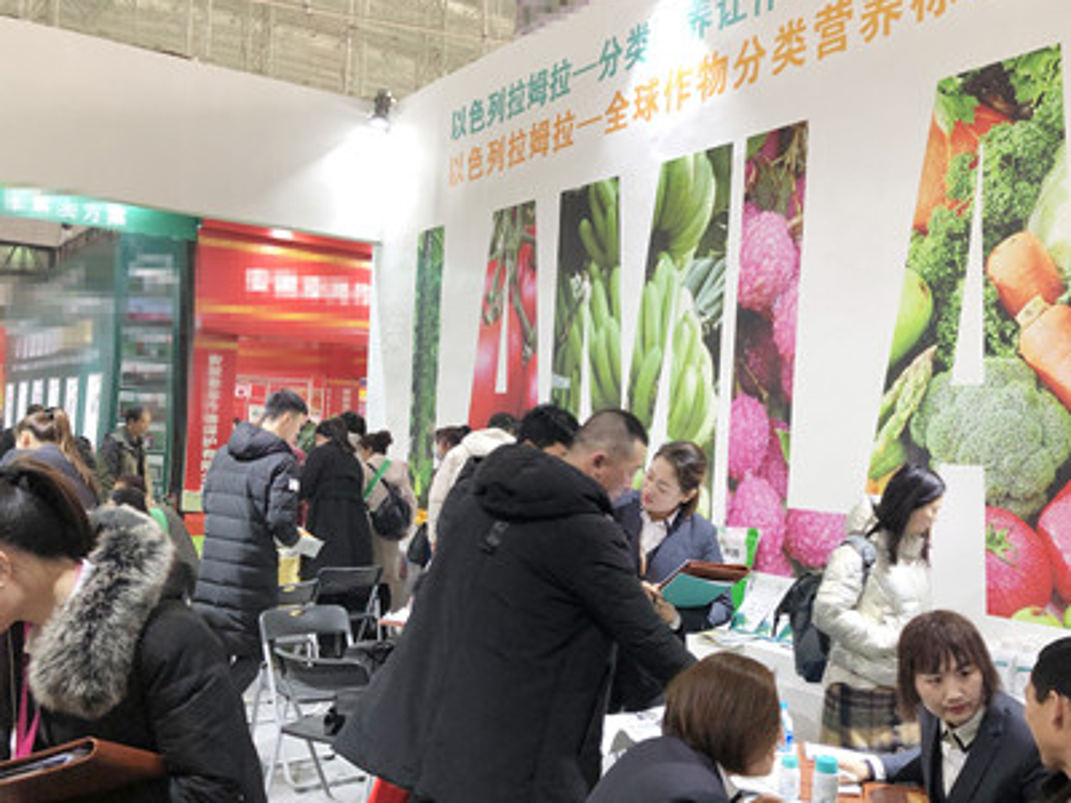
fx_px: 1083
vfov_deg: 40.6
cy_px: 448
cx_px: 600
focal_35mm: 35
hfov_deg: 52.5
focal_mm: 4
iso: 40
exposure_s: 1/33
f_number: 1.8
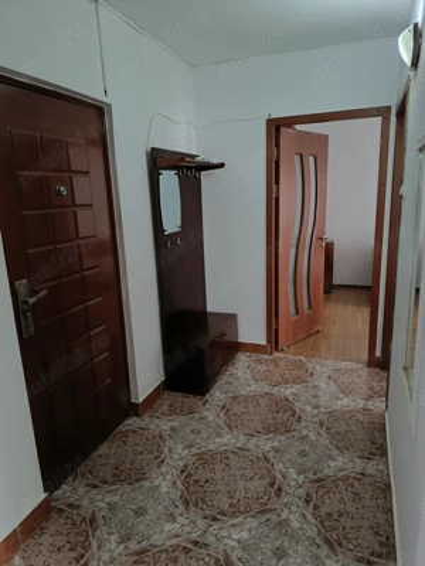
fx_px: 393
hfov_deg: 56.8
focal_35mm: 24
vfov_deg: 71.6
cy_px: 283
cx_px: 212
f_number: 1.65
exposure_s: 1/25
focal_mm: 6.14
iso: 1132
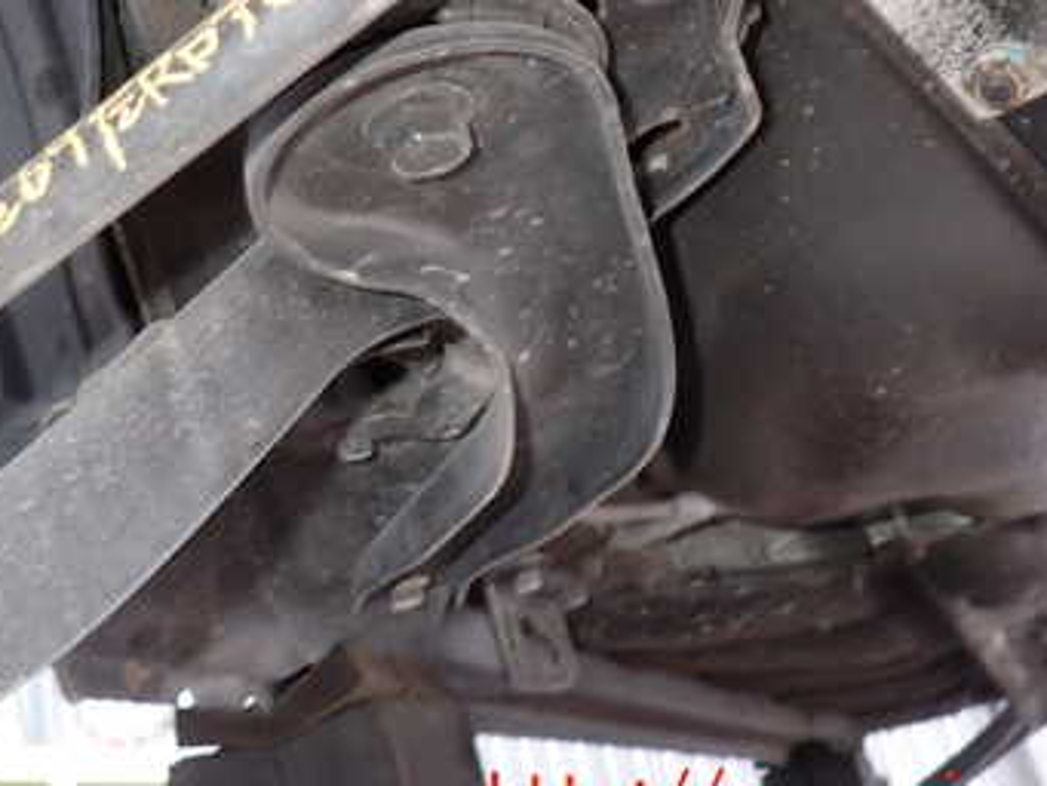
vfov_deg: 32.0
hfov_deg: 41.6
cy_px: 150
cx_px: 261
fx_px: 1331
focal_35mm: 44
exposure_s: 1/30
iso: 200
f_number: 2
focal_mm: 4.5
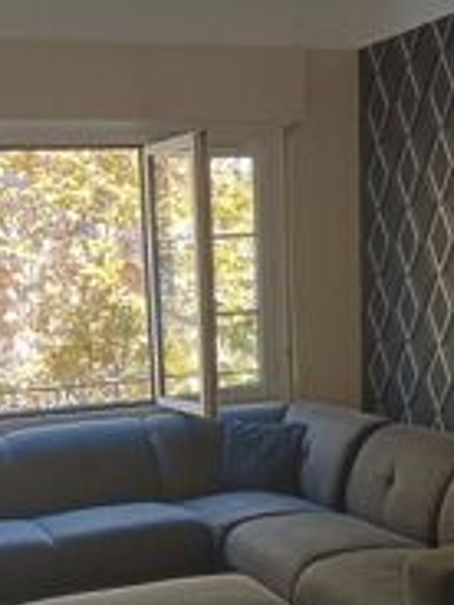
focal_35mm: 65
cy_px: 488
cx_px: 184
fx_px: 1137
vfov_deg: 29.1
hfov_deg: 22.6
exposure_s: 1/40
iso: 118
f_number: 2.2
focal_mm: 3.46
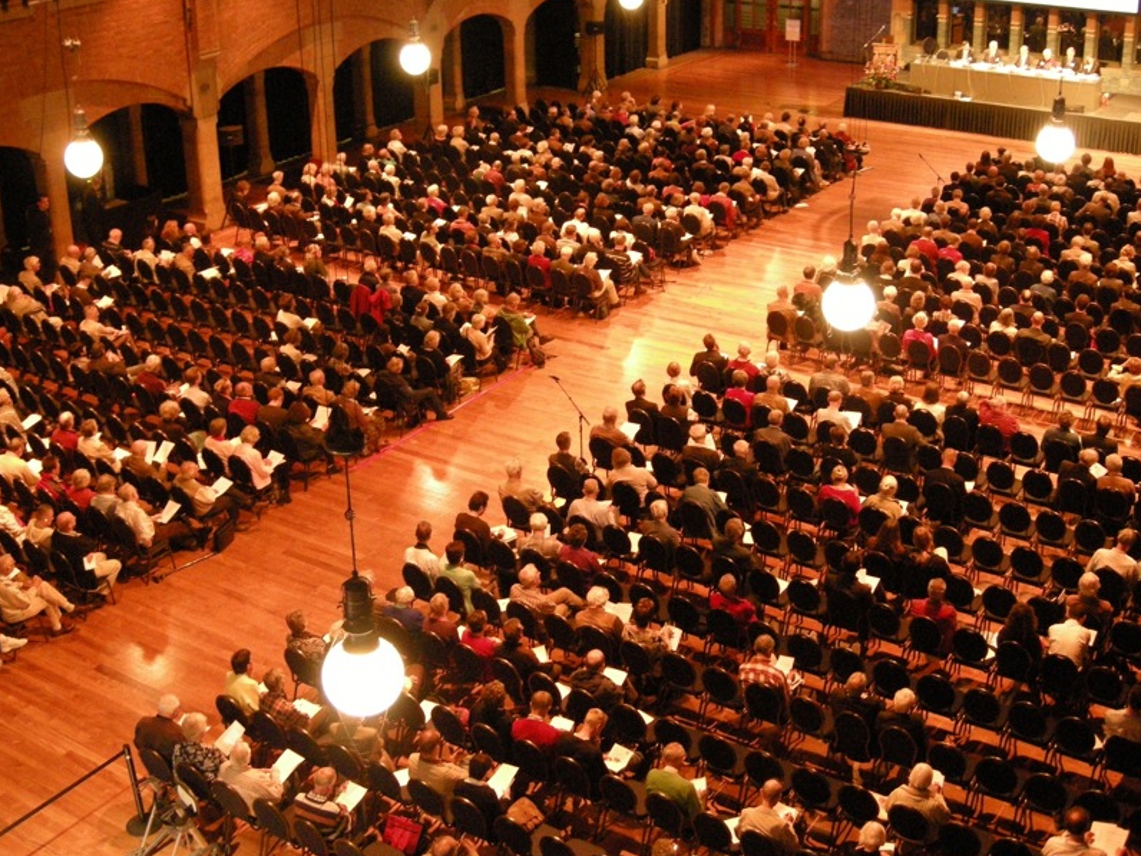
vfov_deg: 32.1
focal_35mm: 45
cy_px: 331
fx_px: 1483
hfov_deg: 42.1
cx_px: 568
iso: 516
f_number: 2.7
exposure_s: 1/8
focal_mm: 7.5
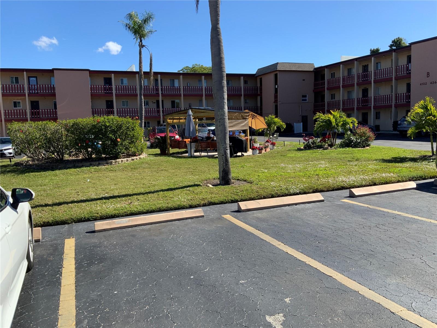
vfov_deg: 48.2
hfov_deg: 61.7
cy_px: 164
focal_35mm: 29
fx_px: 366
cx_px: 218
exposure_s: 1/1342
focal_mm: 3
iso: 16
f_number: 1.8
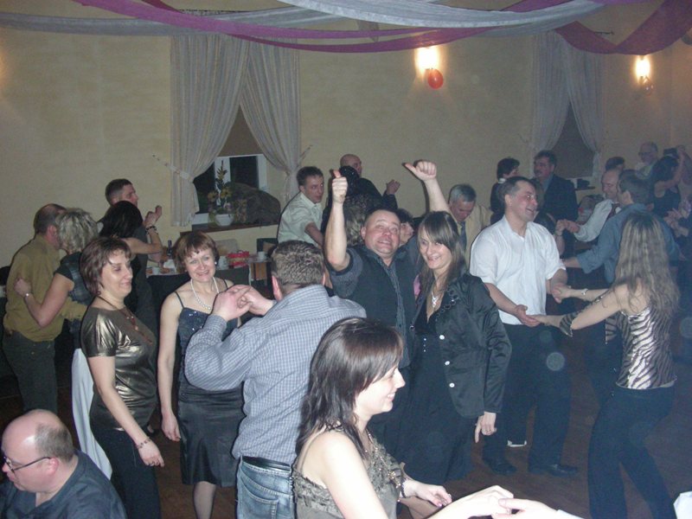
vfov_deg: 37.7
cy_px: 260
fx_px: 760
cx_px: 346
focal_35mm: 38
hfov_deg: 49.0
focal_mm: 6.3
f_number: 3.5
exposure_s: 1/60
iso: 404
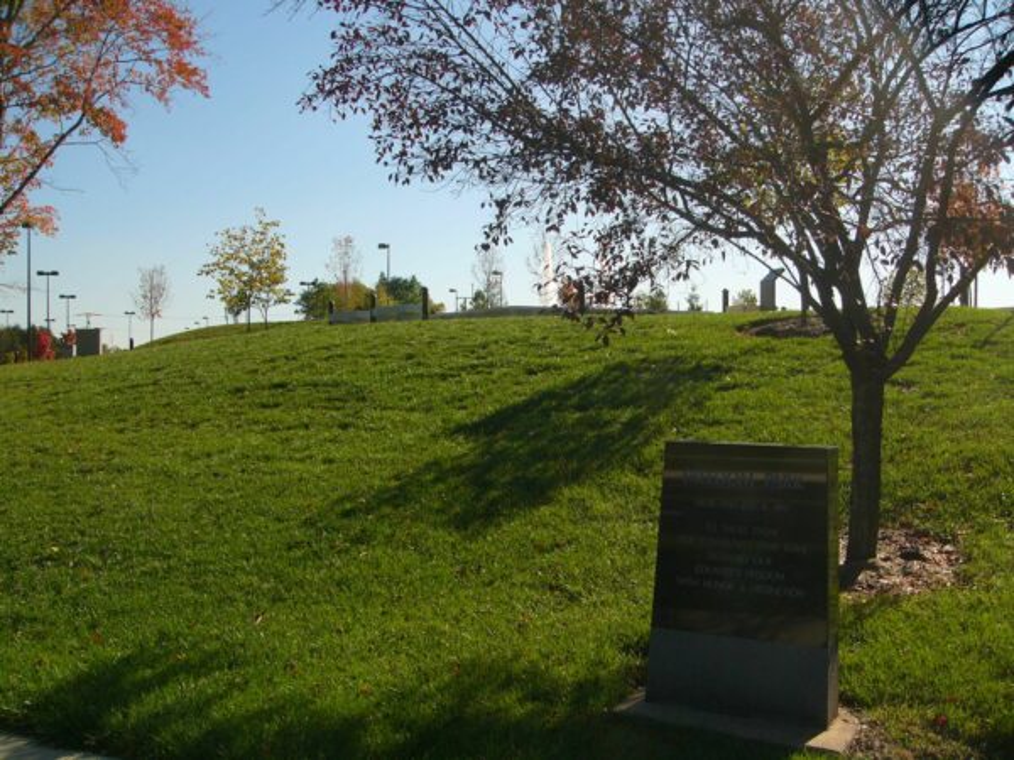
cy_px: 380
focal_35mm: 36
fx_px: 1055
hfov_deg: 51.4
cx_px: 507
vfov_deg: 39.7
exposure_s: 1/1300
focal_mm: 6
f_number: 2.8
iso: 50
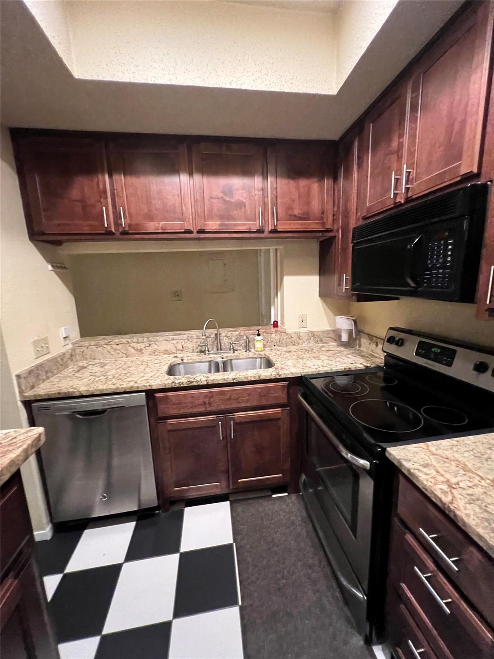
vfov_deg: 106.2
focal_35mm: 13
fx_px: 247
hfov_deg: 89.9
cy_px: 330
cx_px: 247
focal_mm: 1.57
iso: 800
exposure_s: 1/60
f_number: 1.8
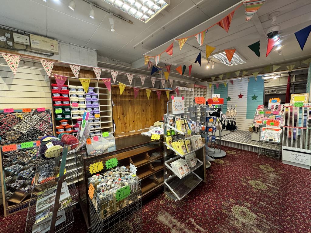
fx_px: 126
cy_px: 116
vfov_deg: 85.7
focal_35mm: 14
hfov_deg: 102.1
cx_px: 156
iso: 200
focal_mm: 2.22
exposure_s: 1/50
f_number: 2.2
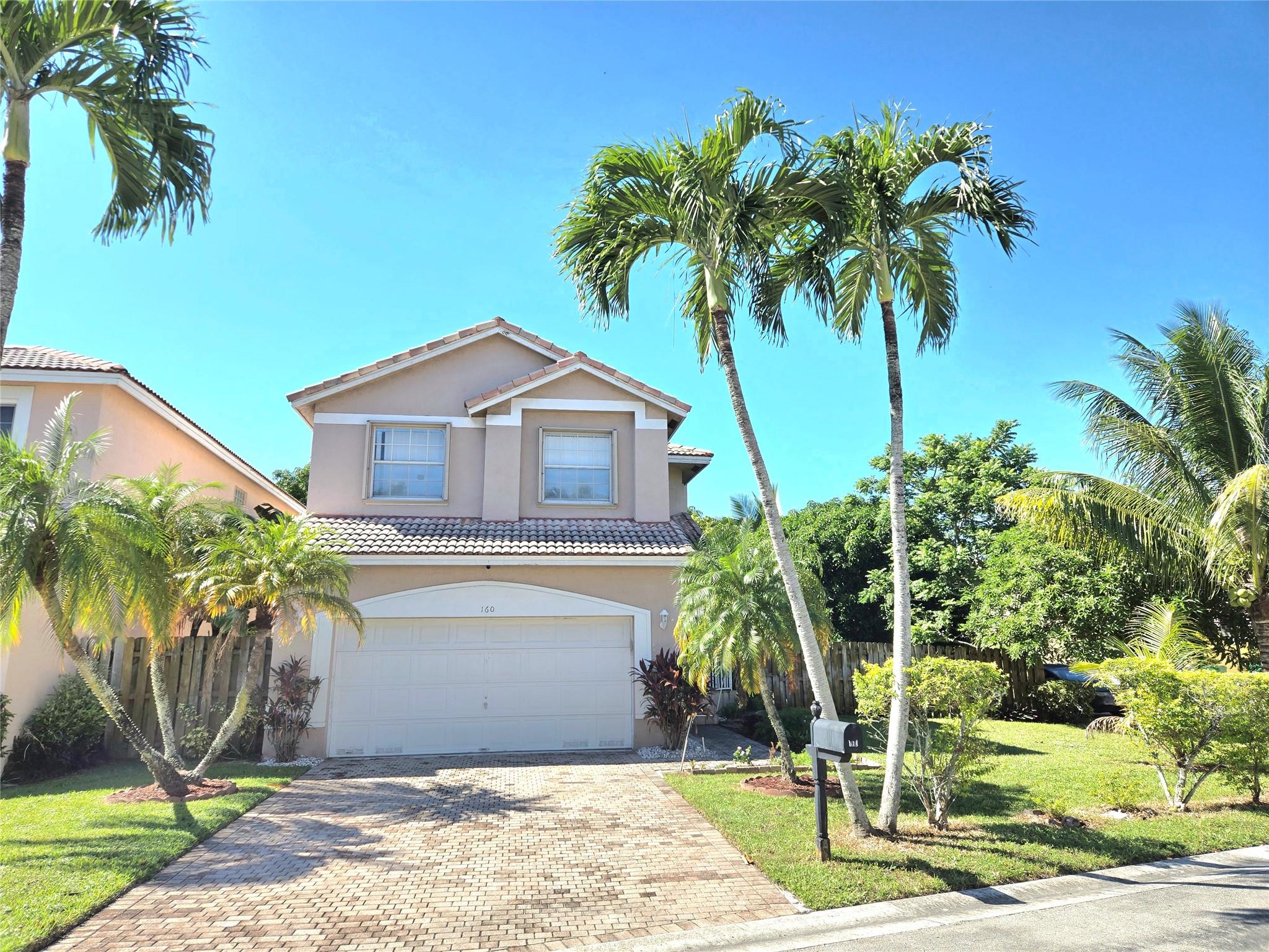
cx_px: 634
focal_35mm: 23
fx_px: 843
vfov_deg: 58.9
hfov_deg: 73.9
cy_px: 476
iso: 25
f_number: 1.8
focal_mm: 5.4
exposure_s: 1/1667
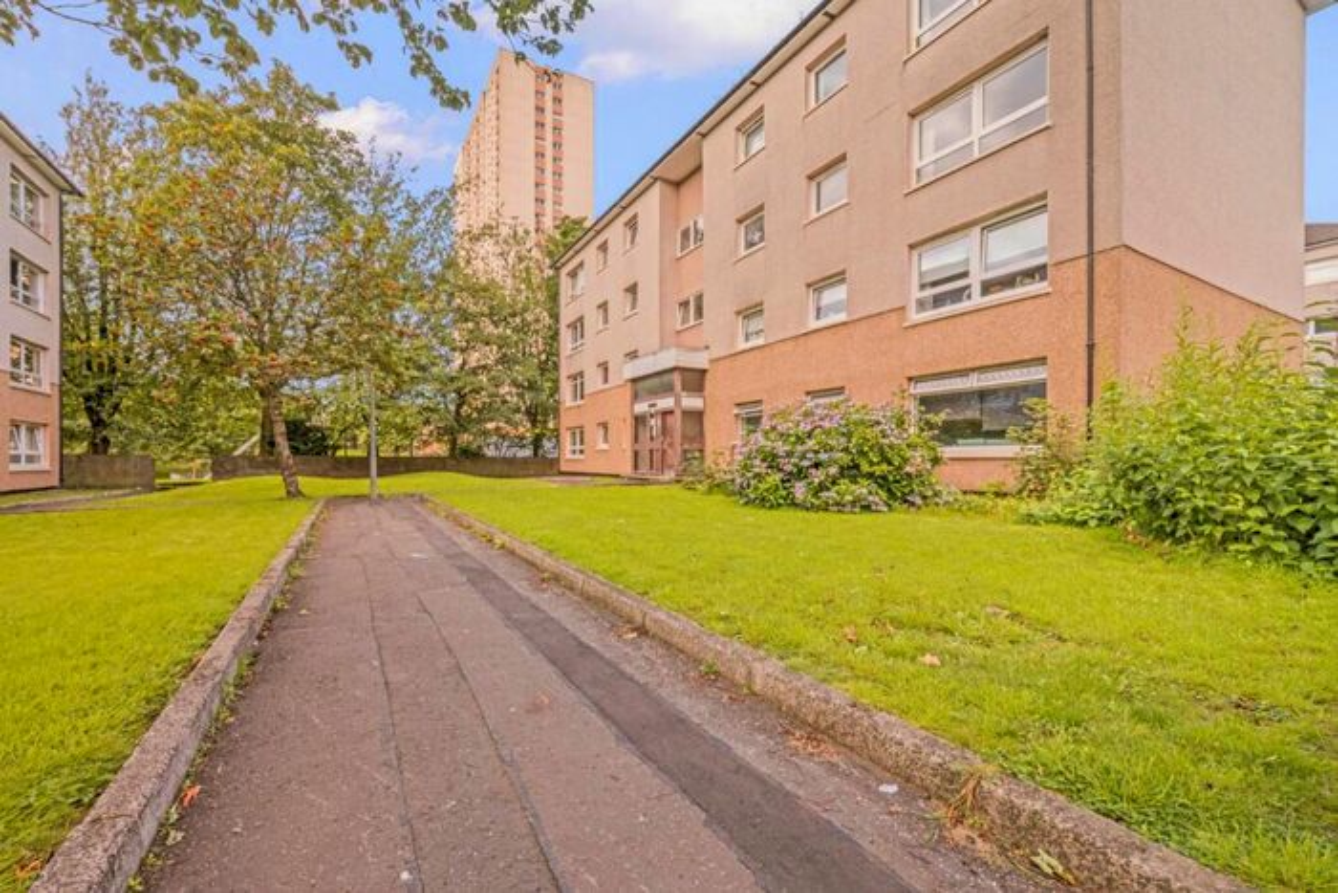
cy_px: 446
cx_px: 669
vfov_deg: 81.2
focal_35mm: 14
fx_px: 520
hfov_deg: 104.2
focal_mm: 14
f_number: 22
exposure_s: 1/8
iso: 800
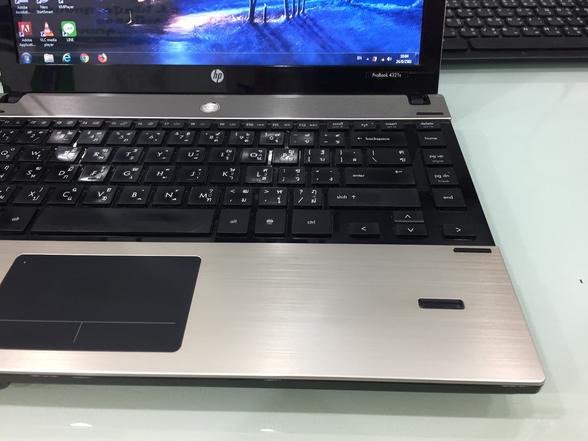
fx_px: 493
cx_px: 294
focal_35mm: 29
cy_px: 220
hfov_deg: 61.7
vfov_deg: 48.2
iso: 160
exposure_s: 1/33
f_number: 2.2
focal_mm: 4.15
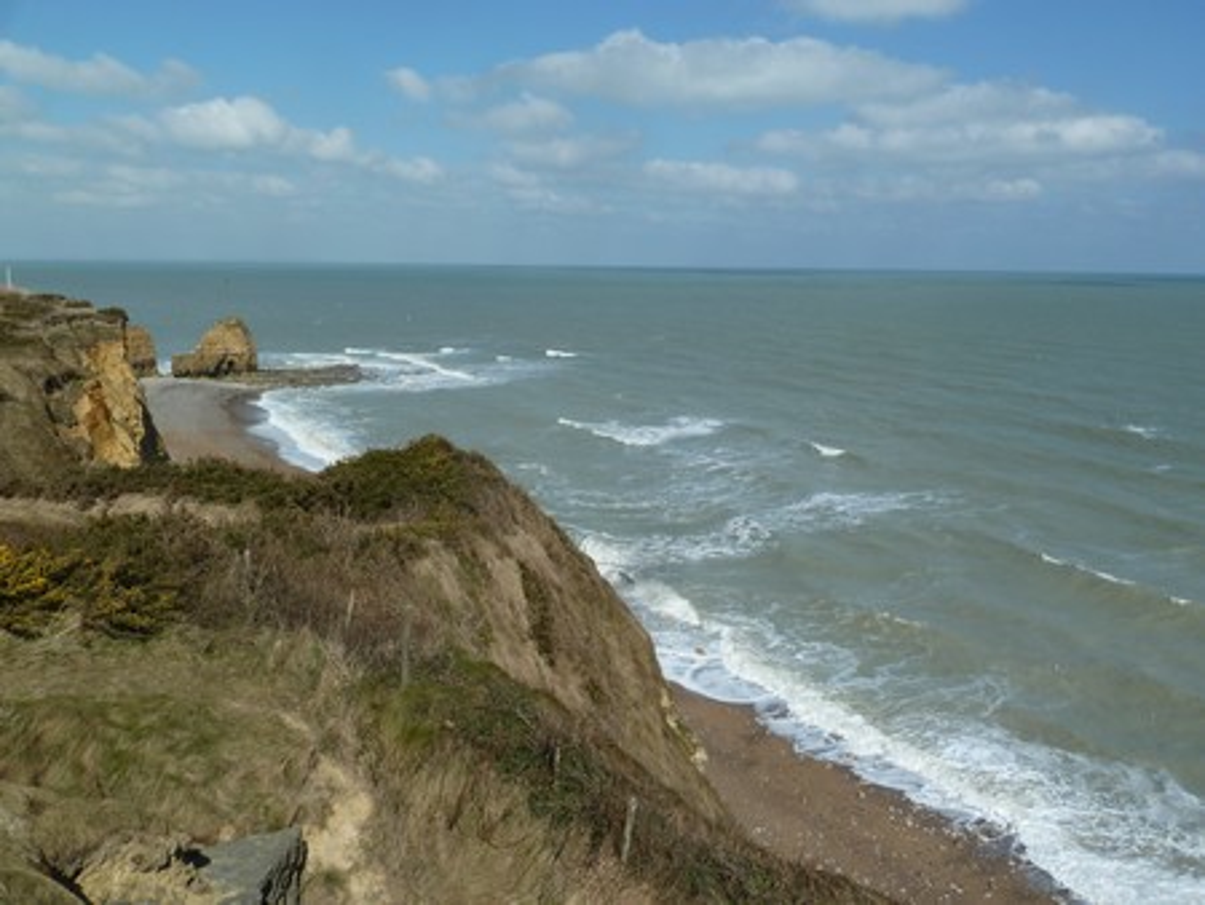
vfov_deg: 48.3
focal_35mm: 29
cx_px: 602
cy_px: 452
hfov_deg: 61.6
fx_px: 1010
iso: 80
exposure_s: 1/500
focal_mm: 4.7
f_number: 5.6
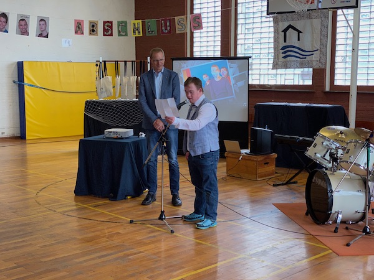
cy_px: 140
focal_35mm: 52
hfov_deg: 36.8
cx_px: 187
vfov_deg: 28.0
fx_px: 562
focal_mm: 6
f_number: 2
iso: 125
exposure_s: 1/50
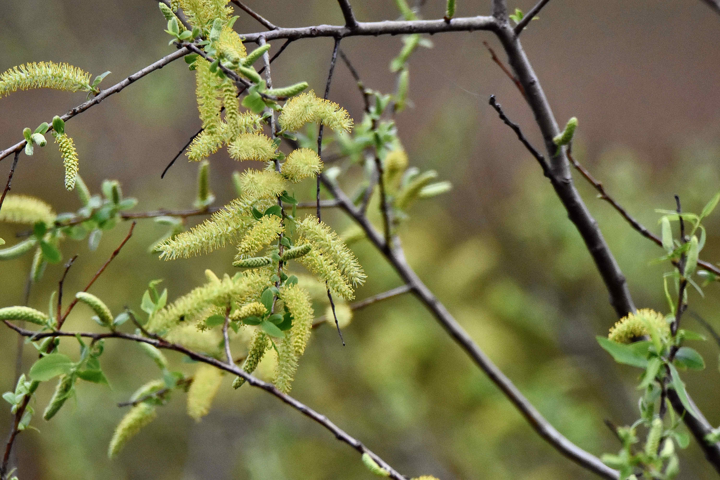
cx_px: 360
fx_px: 14999
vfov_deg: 1.8
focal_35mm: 750
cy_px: 240
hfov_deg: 2.7
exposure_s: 1/4000
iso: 5000
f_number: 8
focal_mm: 500
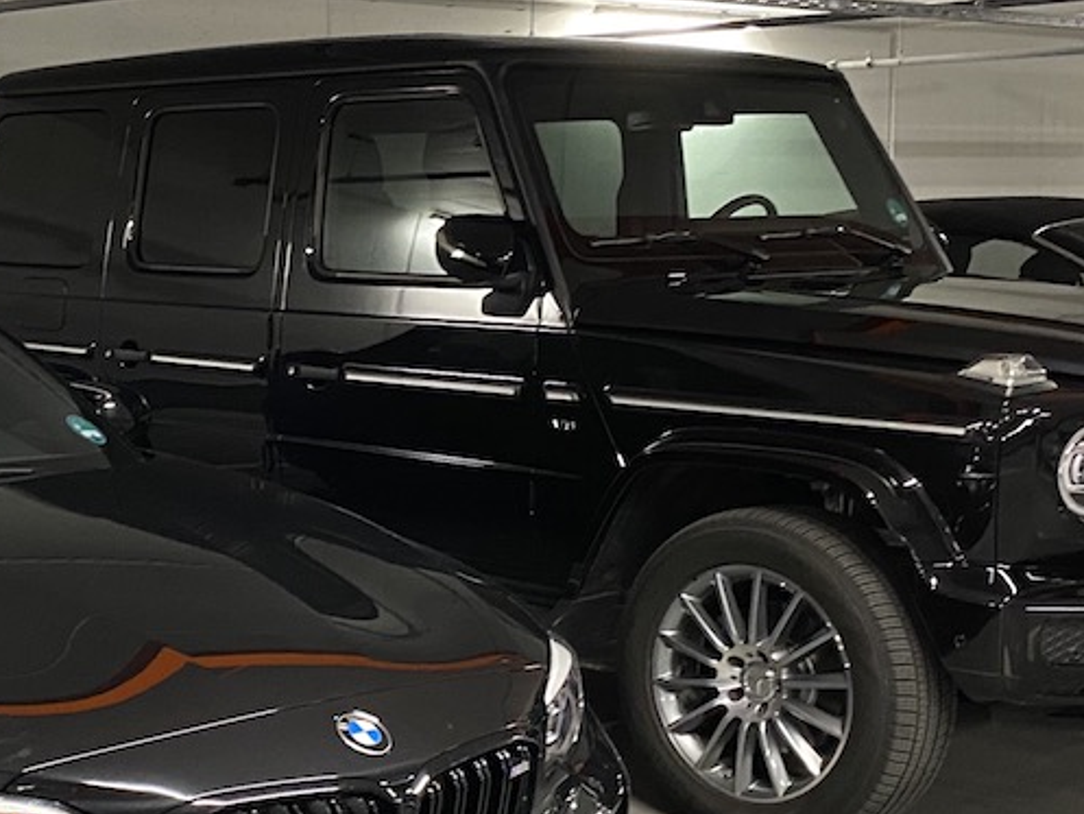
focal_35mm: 67
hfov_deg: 28.2
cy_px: 522
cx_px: 181
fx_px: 2099
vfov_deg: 21.9
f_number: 1.8
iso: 500
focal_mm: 4.25
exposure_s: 1/33
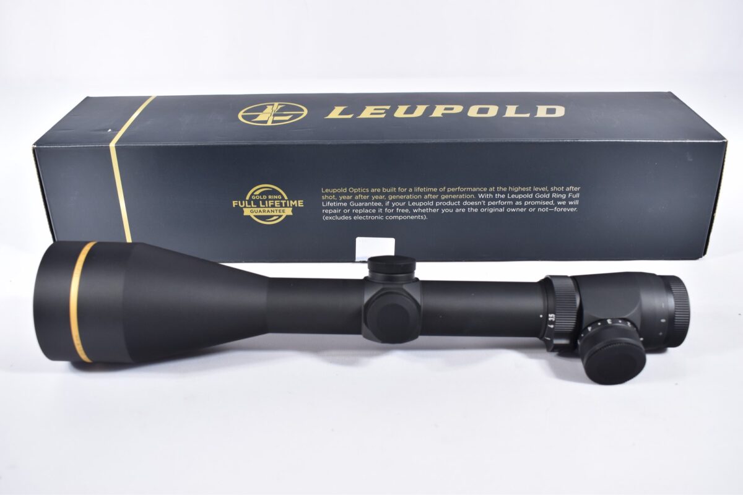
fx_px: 743
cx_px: 372
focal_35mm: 36
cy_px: 248
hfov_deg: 53.1
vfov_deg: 36.9
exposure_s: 1/40
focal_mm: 24
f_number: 5
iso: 640
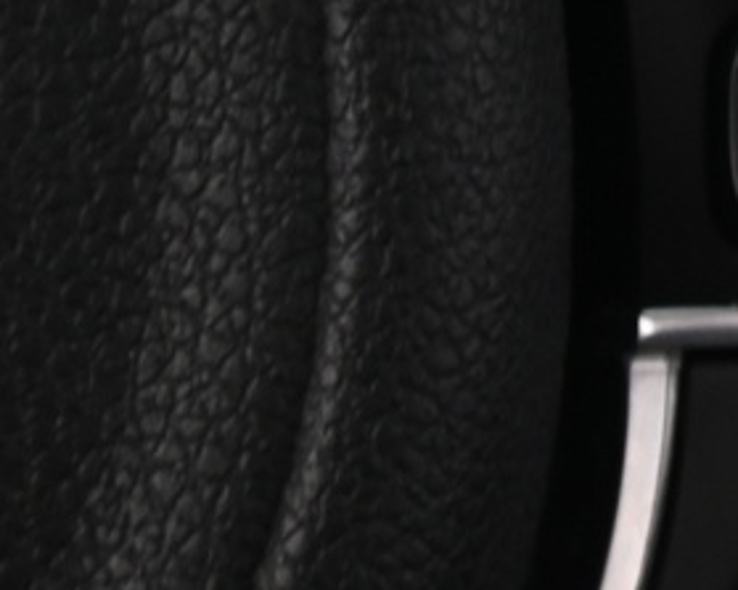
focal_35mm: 656
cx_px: 1111
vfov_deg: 2.4
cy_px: -299
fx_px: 14323
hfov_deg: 2.9
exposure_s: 1/15
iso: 2000
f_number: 4
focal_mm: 120
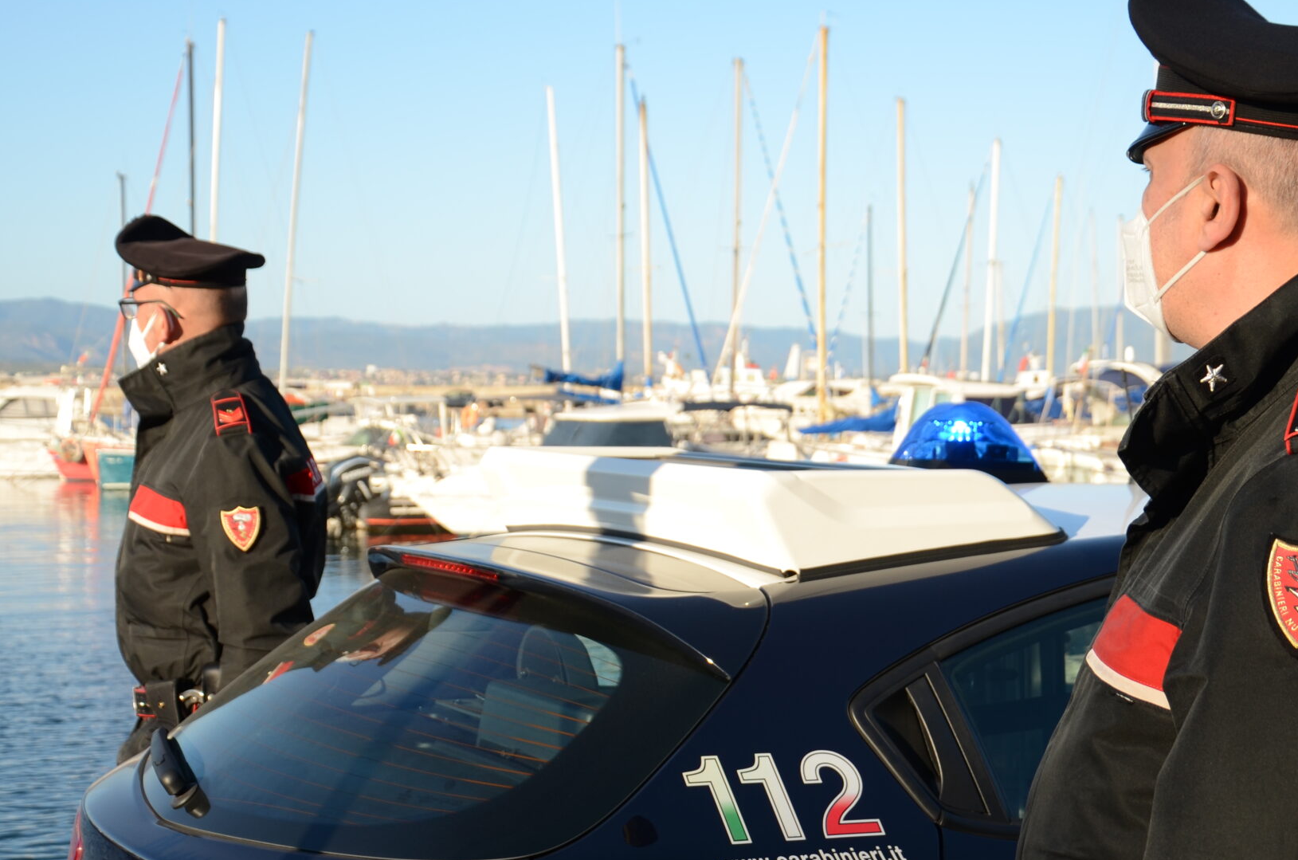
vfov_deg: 20.5
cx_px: 764
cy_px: 512
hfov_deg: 30.5
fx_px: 2375
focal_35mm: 66
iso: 100
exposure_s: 1/400
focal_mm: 28
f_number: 4
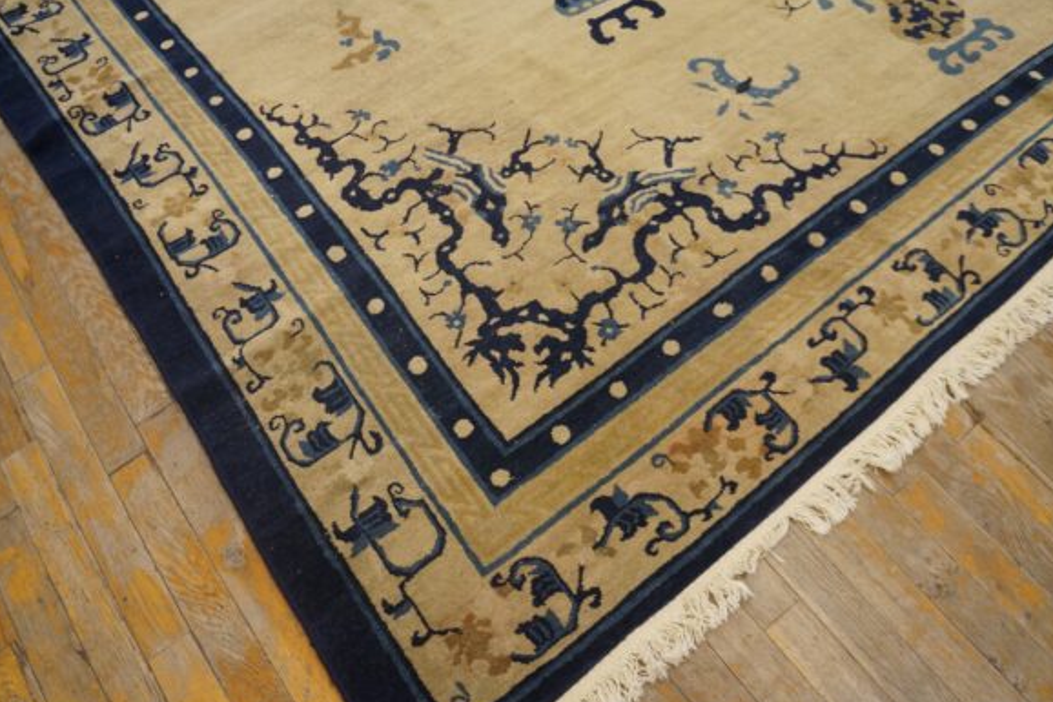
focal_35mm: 28
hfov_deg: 65.5
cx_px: 528
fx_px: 819
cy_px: 356
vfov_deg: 46.4
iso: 640
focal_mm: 18
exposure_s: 1/60
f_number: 4
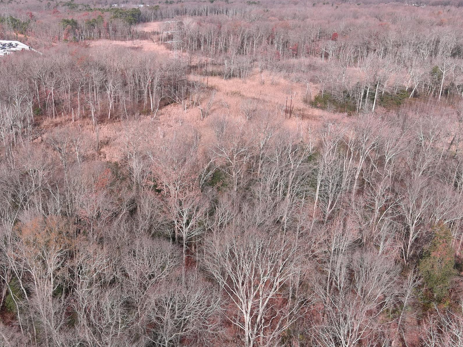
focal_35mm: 36
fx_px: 481
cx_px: 168
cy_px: 182
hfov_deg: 50.7
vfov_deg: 39.6
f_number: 2.8
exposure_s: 1/640
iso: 100
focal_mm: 10.57
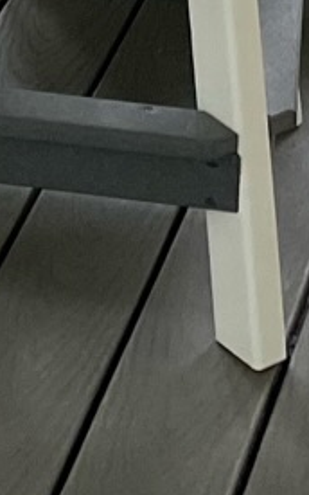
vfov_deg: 8.8
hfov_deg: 6.4
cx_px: -21
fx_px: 2761
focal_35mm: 205
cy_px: -853
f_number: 1.6
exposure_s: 1/105
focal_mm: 4.2
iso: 125
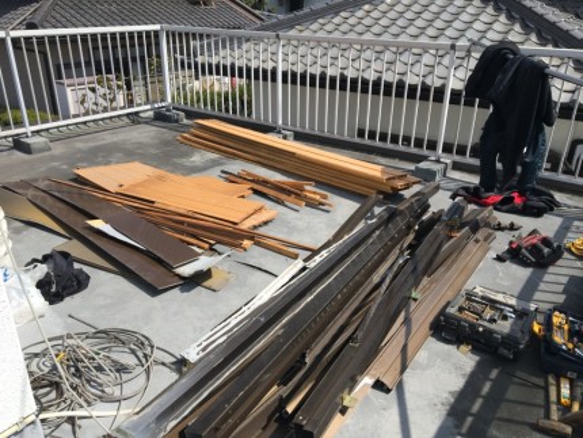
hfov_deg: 61.6
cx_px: 292
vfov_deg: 48.3
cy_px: 219
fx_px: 489
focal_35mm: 29
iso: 25
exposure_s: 1/1709
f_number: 2.2
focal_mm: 4.15
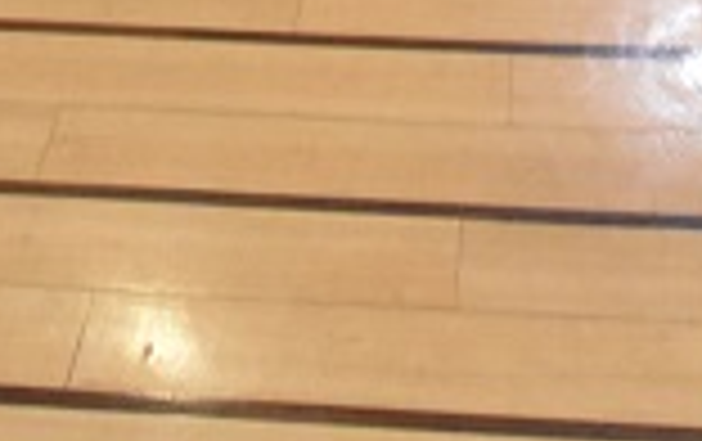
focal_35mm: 100
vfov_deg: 9.2
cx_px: 405
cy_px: -1040
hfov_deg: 20.7
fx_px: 1916
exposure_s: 1/60
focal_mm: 10
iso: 2800
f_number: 4
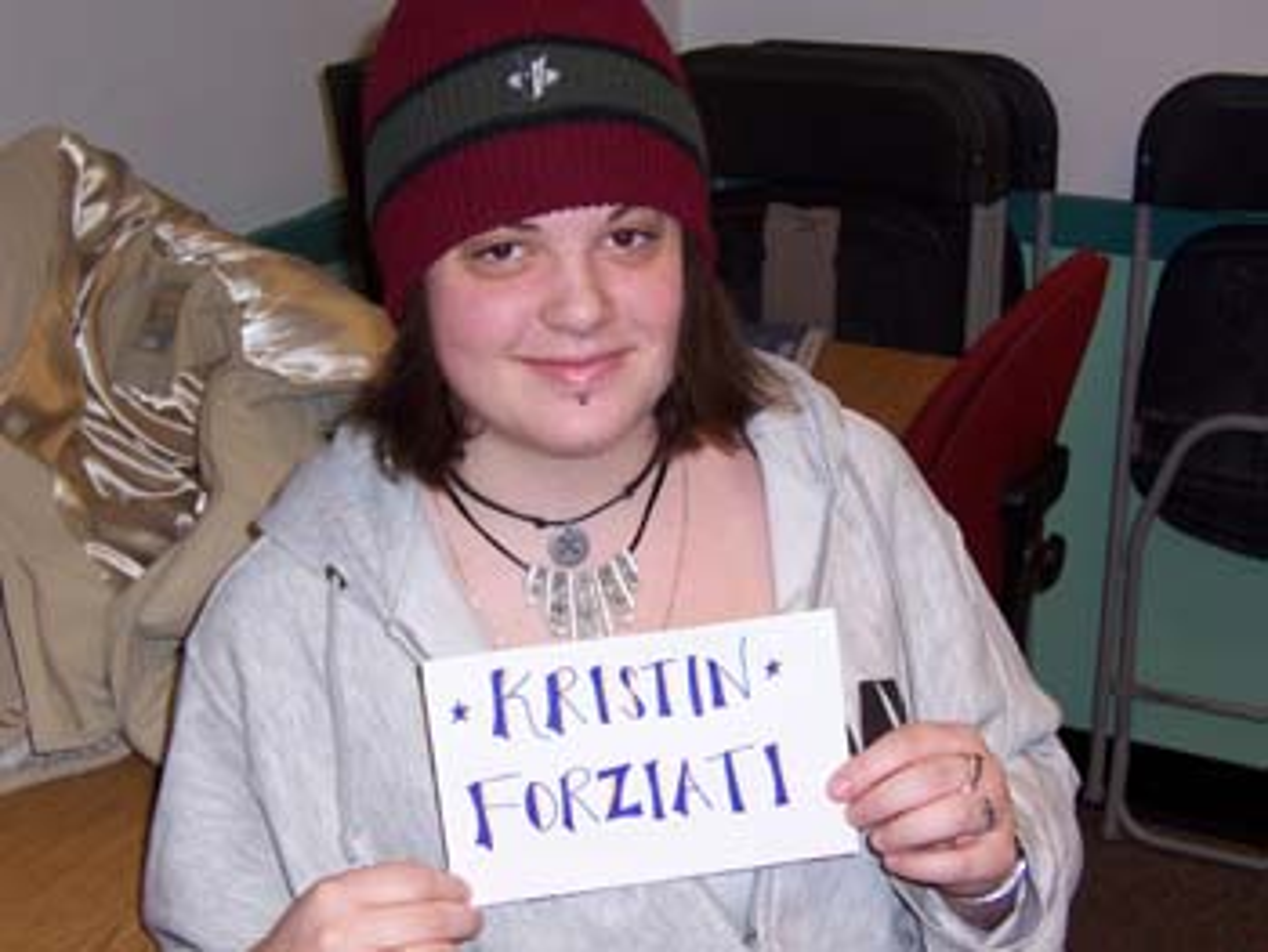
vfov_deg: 24.4
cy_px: 476
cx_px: 634
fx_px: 2199
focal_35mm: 60
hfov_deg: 32.2
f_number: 4
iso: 80
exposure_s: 1/90
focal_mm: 10
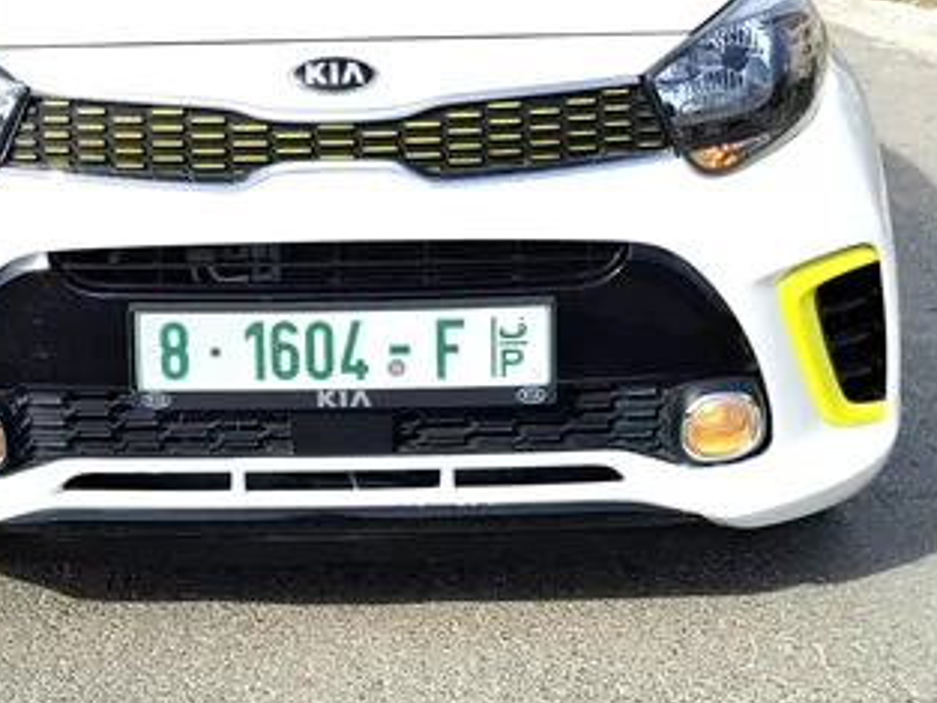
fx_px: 1273
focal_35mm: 47
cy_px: 96
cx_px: 296
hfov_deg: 39.8
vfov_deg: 29.8
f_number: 1.8
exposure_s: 1/2000
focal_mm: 5.54
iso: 50
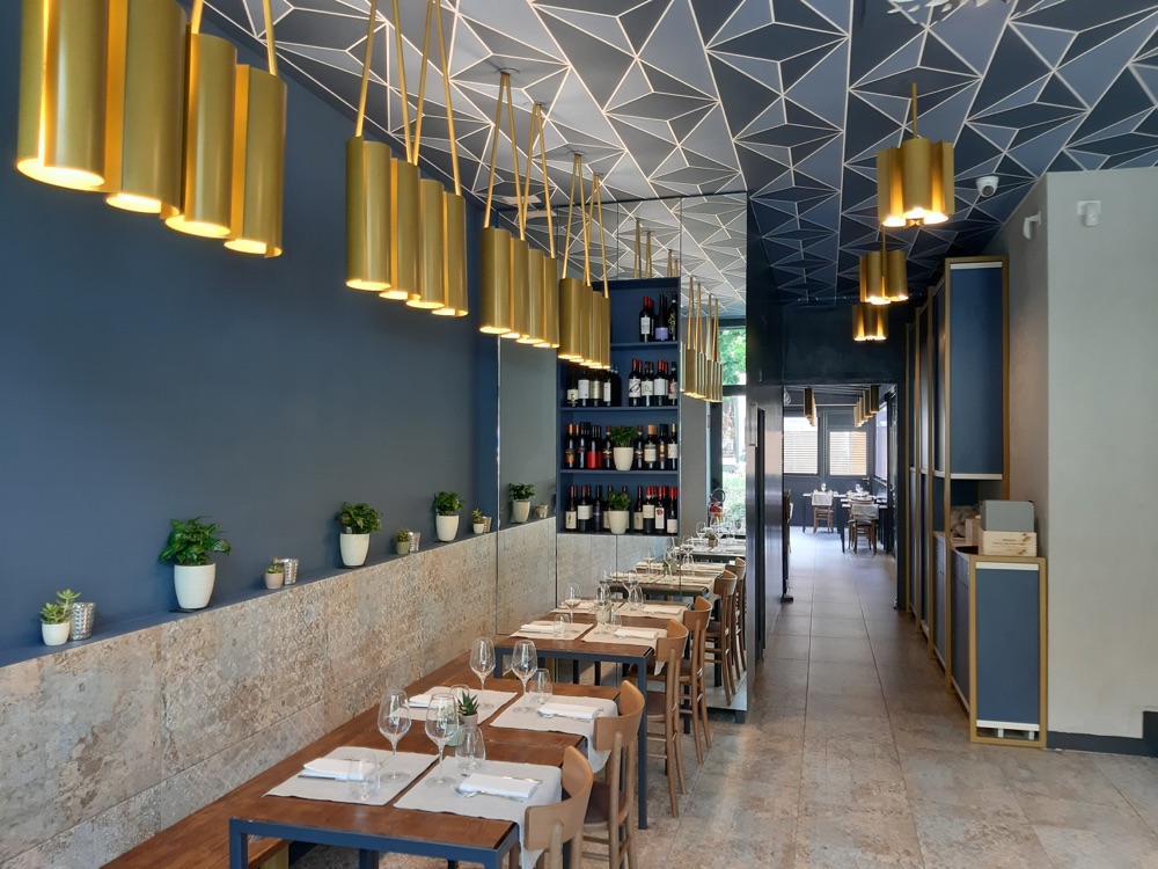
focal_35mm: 27
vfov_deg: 51.4
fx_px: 903
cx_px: 579
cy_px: 434
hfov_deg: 65.3
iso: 250
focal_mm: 3.93
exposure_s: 1/50
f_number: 1.7
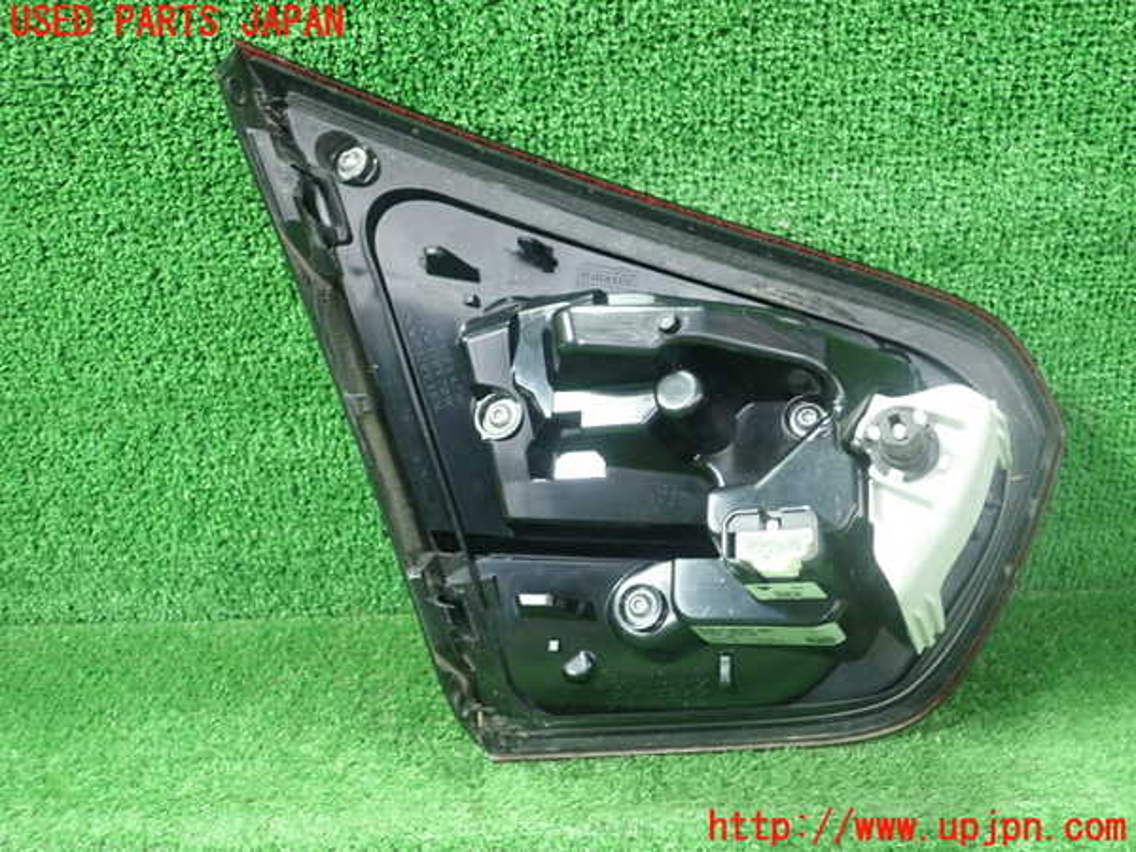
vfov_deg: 46.8
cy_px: 426
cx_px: 568
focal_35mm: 30
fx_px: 985
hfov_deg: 60.0
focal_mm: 5.5
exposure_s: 1/80
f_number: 2.3
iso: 800
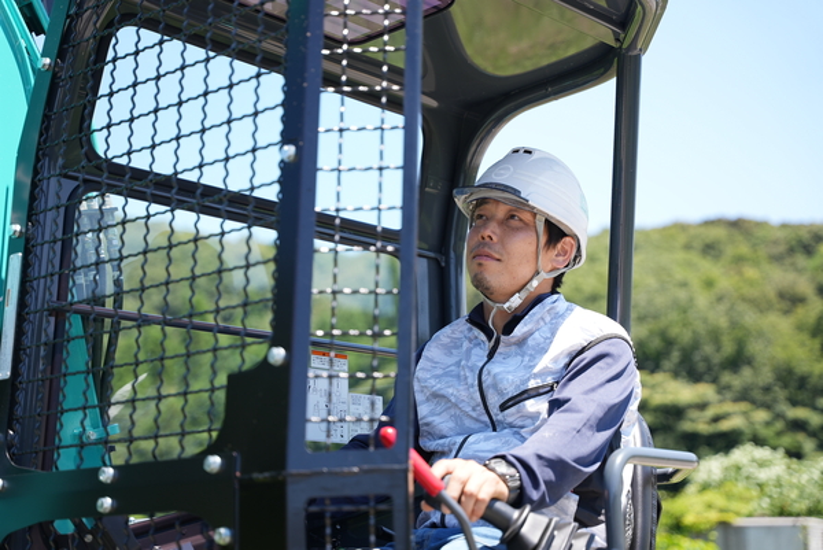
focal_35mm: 62
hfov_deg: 32.6
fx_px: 1409
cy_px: 275
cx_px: 412
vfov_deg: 22.1
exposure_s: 1/400
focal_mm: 61.6
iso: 80
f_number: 2.8
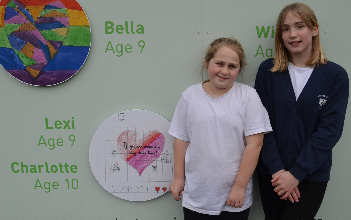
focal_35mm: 40
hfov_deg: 49.3
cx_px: 175
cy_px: 94
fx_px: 383
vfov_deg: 31.9
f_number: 5.6
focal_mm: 24
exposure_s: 1/125
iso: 250
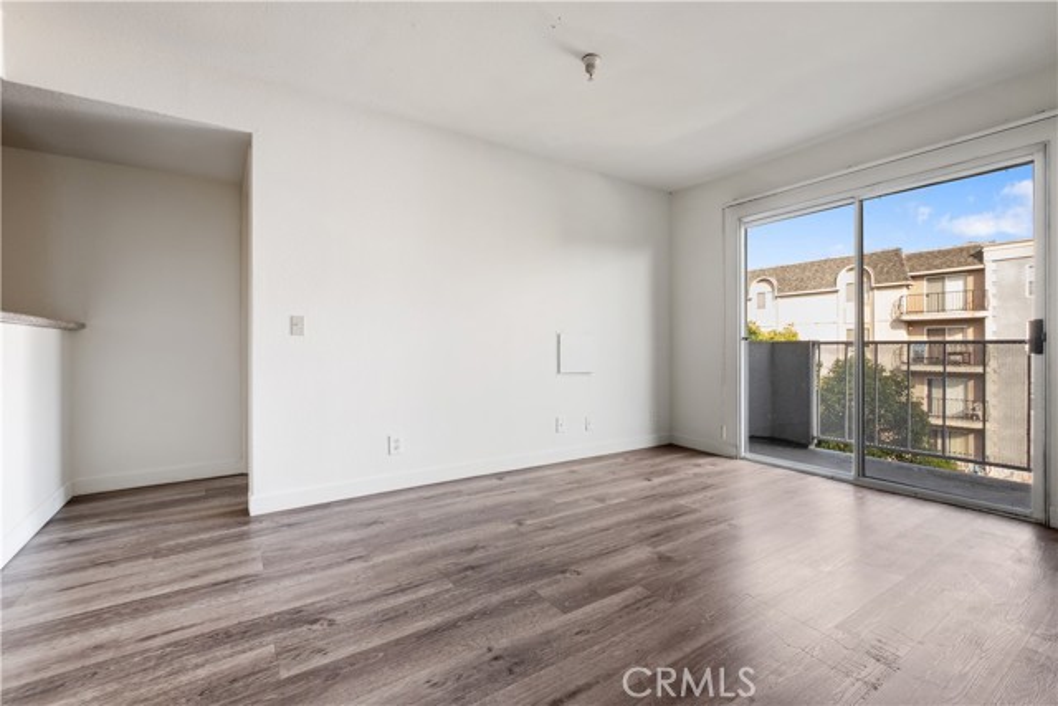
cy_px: 353
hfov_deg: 100.4
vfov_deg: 77.4
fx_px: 441
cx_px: 529
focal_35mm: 15
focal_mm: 10
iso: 250
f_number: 8
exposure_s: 1/4
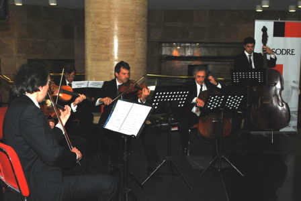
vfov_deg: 30.9
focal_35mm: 44
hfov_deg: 44.9
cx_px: 150
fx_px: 364
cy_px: 100
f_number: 8
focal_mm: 29
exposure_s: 1/60
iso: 400
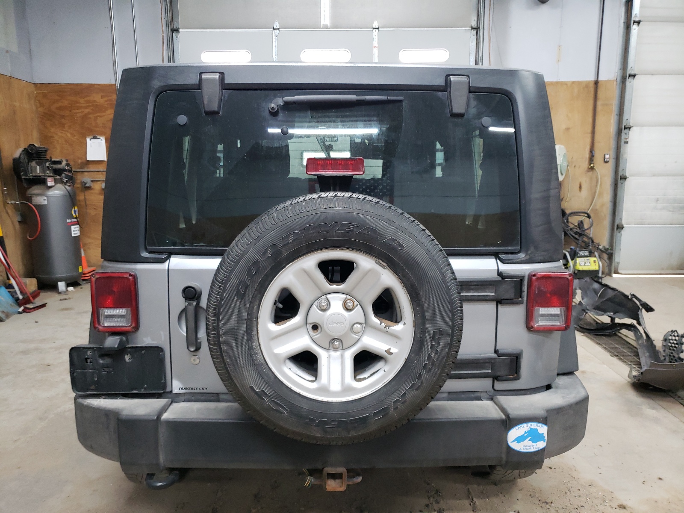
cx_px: 342
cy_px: 256
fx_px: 514
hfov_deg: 67.3
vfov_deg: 53.1
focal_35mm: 26
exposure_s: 1/40
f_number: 1.5
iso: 247
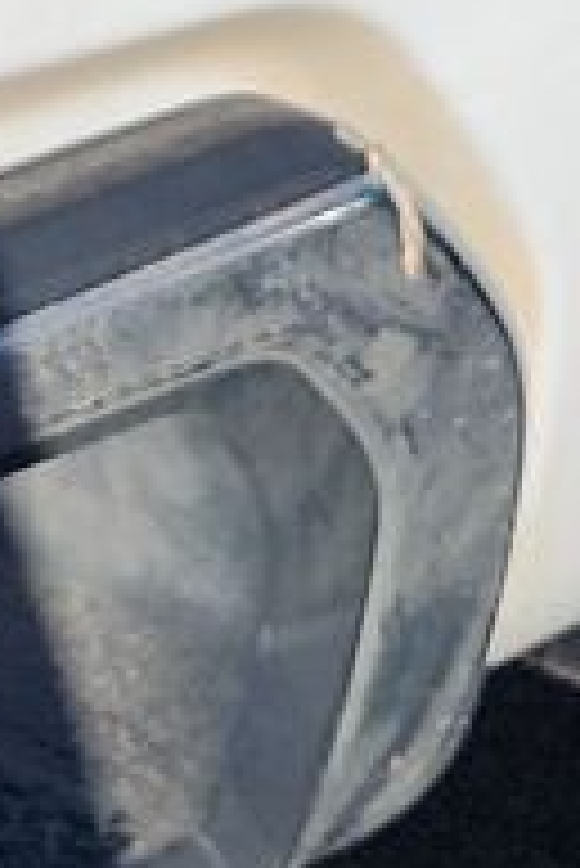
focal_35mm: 207
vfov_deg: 9.3
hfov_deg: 6.6
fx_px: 4993
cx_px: 148
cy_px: -913
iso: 50
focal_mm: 6.7
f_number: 1.8
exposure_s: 1/1425
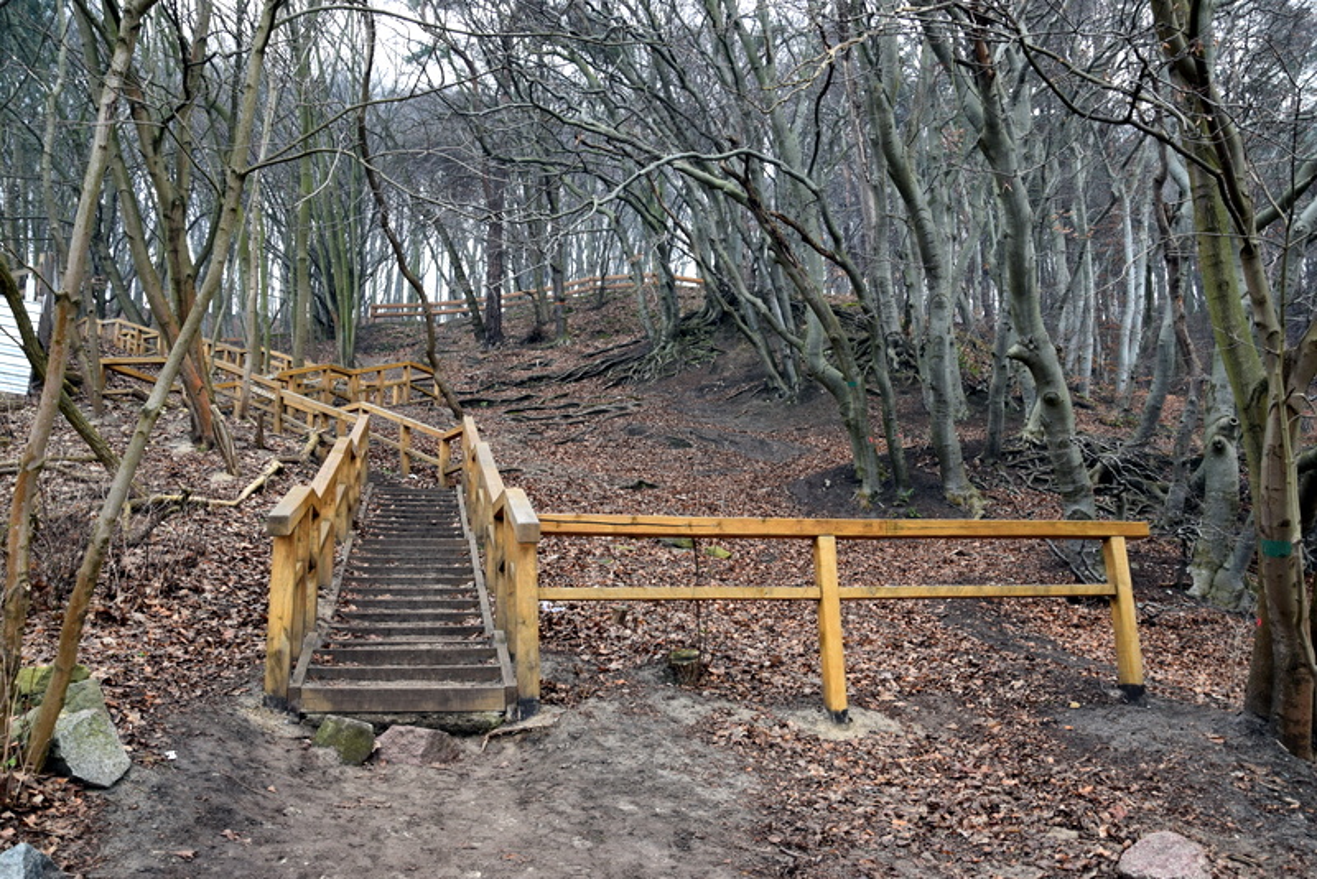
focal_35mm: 27
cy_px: 440
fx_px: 988
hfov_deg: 67.4
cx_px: 658
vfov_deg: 48.0
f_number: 7.1
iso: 400
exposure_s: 1/30
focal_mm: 18
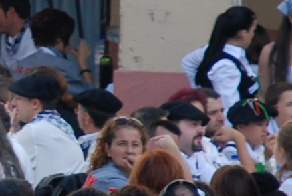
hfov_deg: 1.5
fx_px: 10898
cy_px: 72
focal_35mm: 1341
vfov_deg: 1.0
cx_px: -178
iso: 200
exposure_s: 1/250
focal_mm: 135
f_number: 5.6
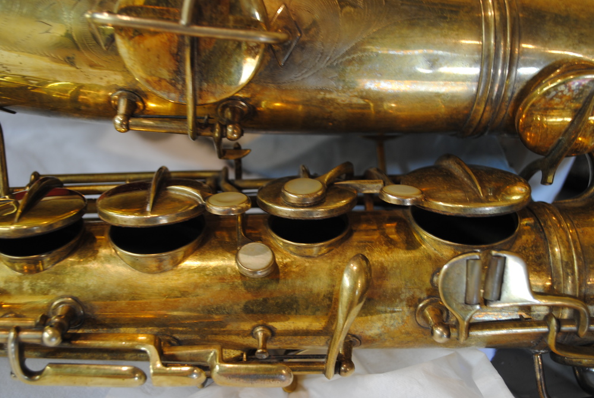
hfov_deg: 49.5
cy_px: 199
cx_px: 297
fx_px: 644
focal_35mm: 39
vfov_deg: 34.3
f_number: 4.2
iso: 100
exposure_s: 1/4
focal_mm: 26
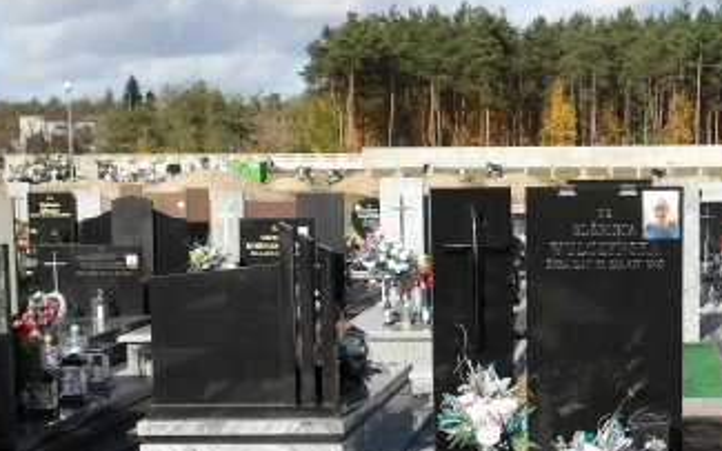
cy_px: 324
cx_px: 578
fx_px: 1397
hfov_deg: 28.4
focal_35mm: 71
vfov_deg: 18.3
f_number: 3.3
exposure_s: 1/933
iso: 100
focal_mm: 6.1
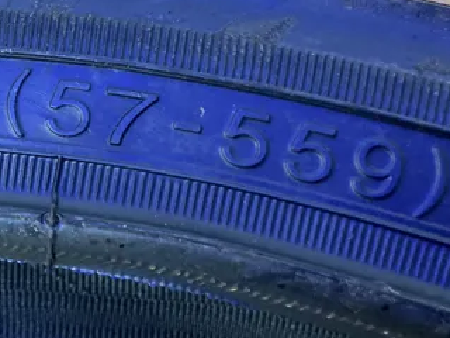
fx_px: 910
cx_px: -89
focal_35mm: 70
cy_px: 158
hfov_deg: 25.1
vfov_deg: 21.0
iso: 160
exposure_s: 1/50
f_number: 1.8
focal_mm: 3.99
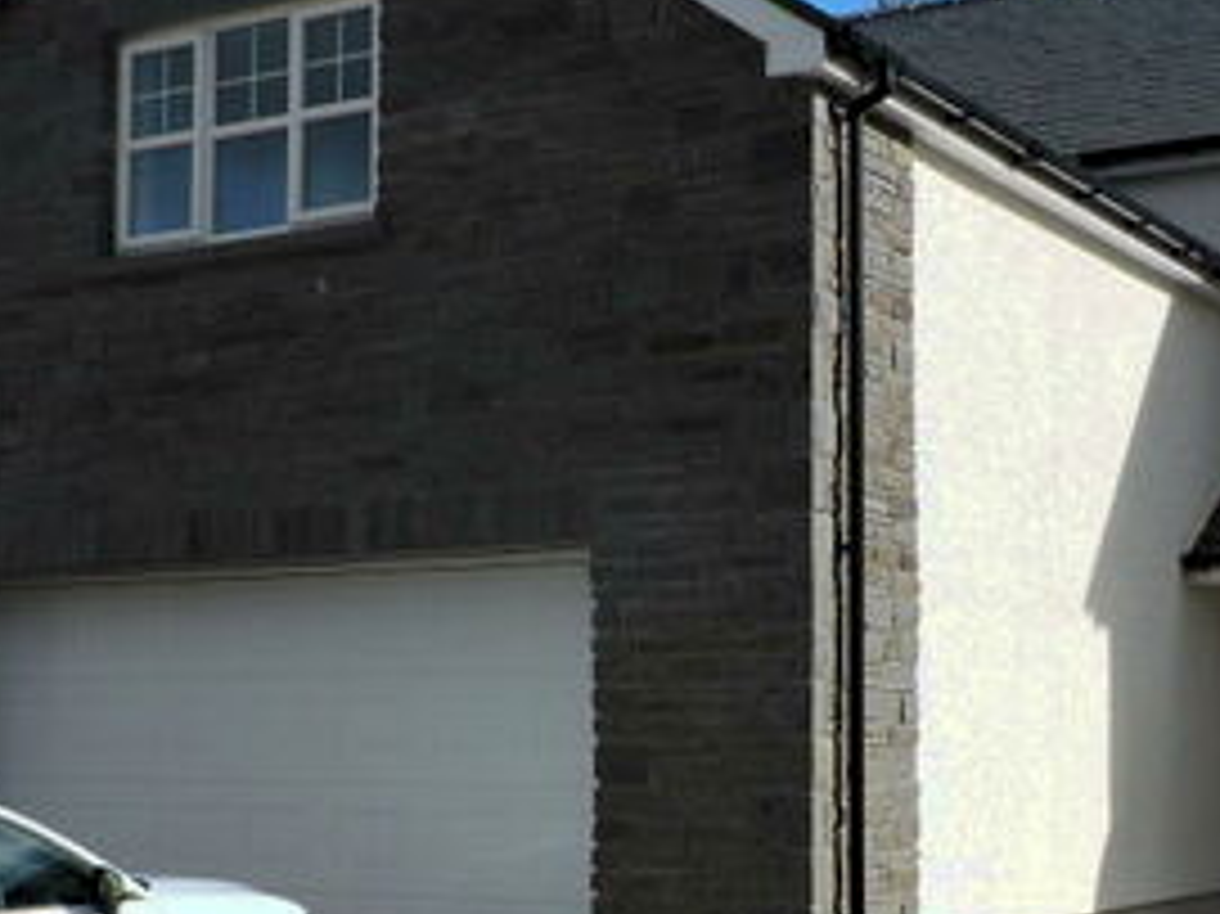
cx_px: 747
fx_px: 2184
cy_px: 610
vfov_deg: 23.5
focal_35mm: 62
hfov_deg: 31.1
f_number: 3
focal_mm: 4.3
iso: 100
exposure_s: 1/1250
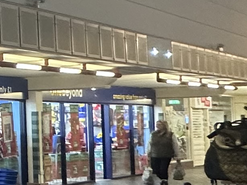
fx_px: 656
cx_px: -386
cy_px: 101
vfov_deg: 16.0
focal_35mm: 92
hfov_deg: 13.5
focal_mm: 2.22
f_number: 2.2
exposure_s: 1/50
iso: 200
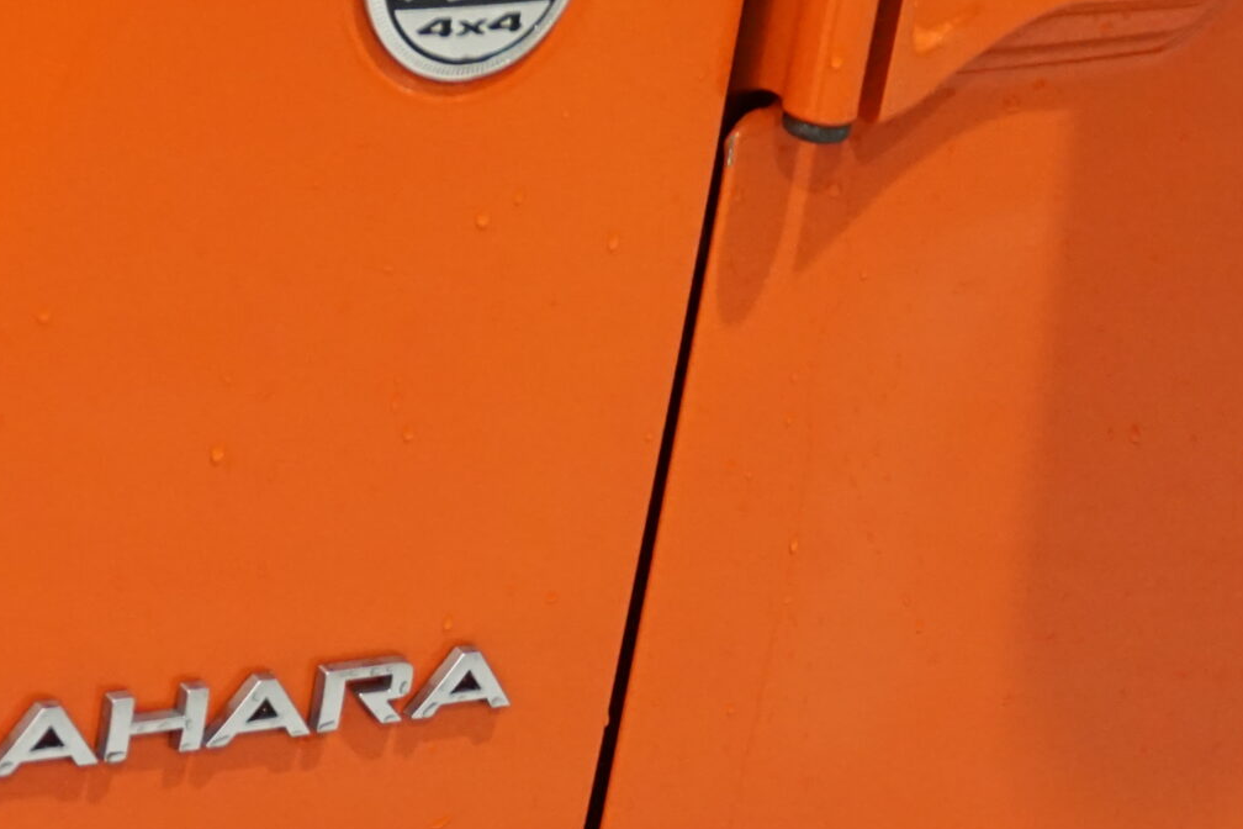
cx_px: 245
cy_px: 764
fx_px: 4601
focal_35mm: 133
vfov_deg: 10.2
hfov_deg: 15.3
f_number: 5.6
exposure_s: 1/80
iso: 3200
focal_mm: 35
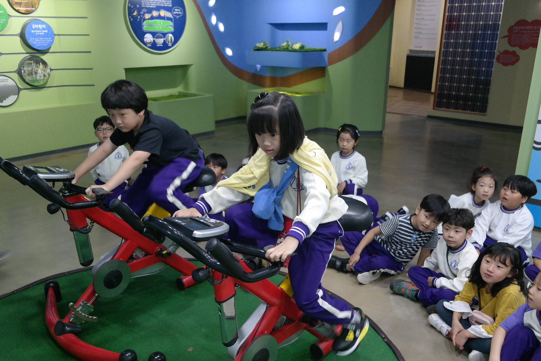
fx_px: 451
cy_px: 180
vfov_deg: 43.6
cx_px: 270
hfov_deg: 61.9
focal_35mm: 30
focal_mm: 20
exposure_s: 1/40
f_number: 3.5
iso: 800
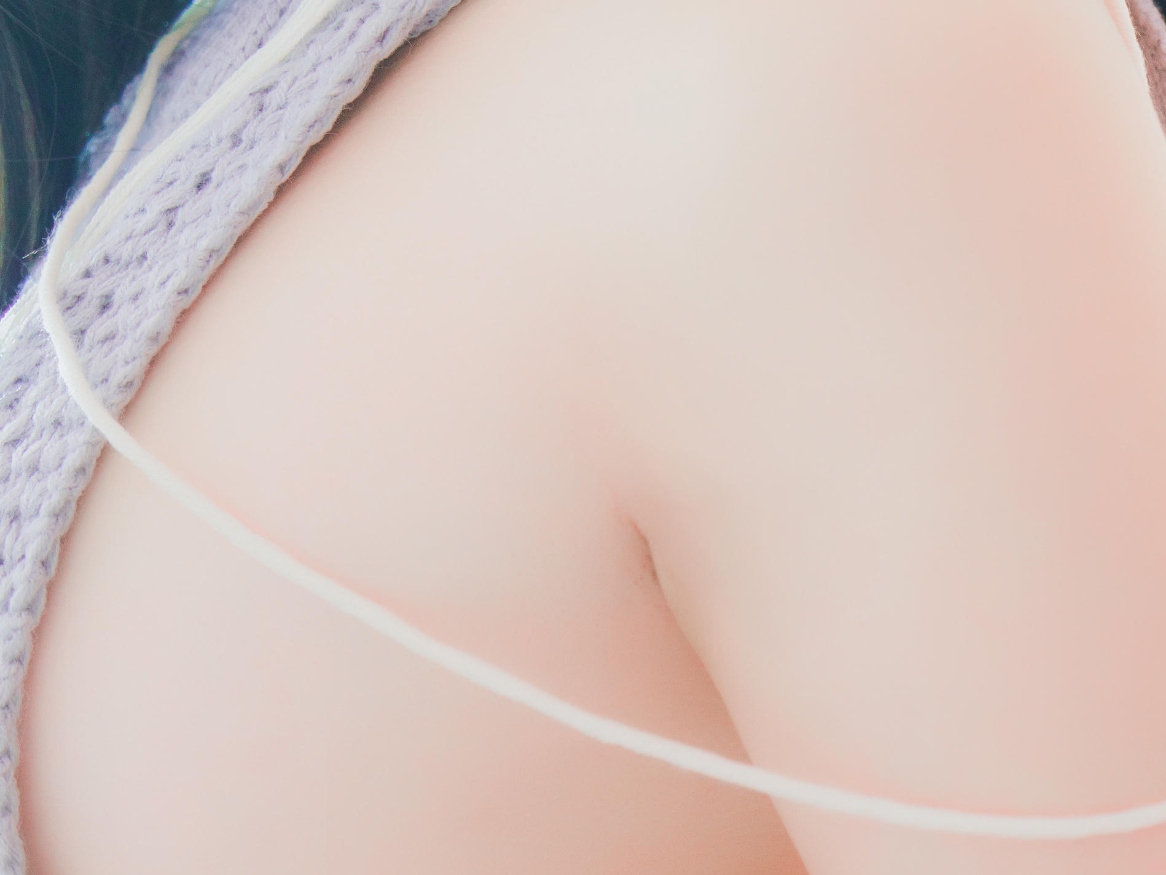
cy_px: 221
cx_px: 627
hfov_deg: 14.0
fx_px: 4750
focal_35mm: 141
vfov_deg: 10.5
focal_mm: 70
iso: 1000
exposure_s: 1/125
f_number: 5.6
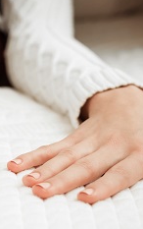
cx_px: -151
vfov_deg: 12.0
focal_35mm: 175
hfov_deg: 7.2
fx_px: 1089
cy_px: 108
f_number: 2.8
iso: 320
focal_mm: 50
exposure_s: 1/125
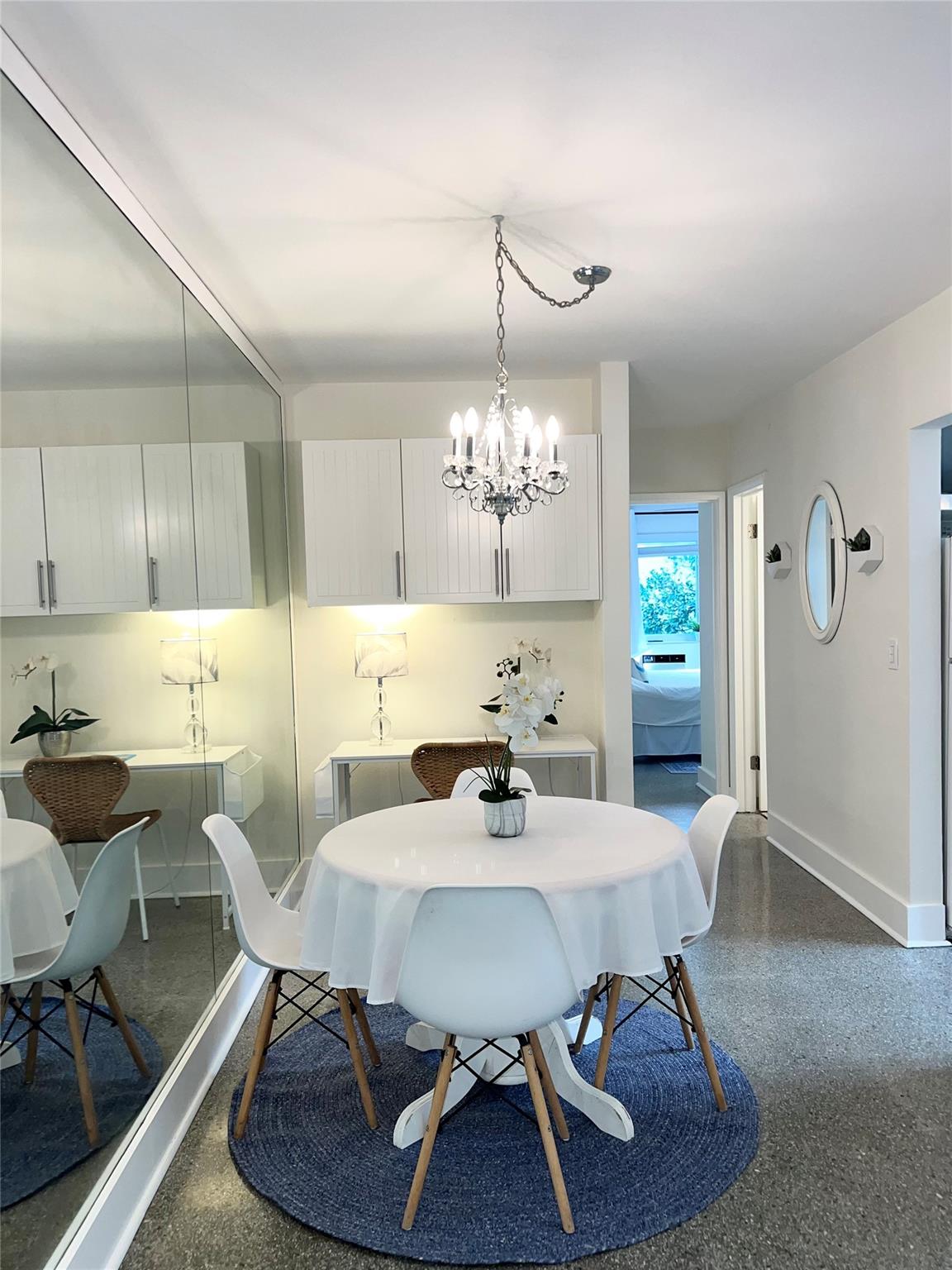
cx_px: 476
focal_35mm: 26
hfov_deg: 53.1
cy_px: 635
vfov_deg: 67.3
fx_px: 953
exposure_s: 1/120
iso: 80
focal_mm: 5.7
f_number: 1.5
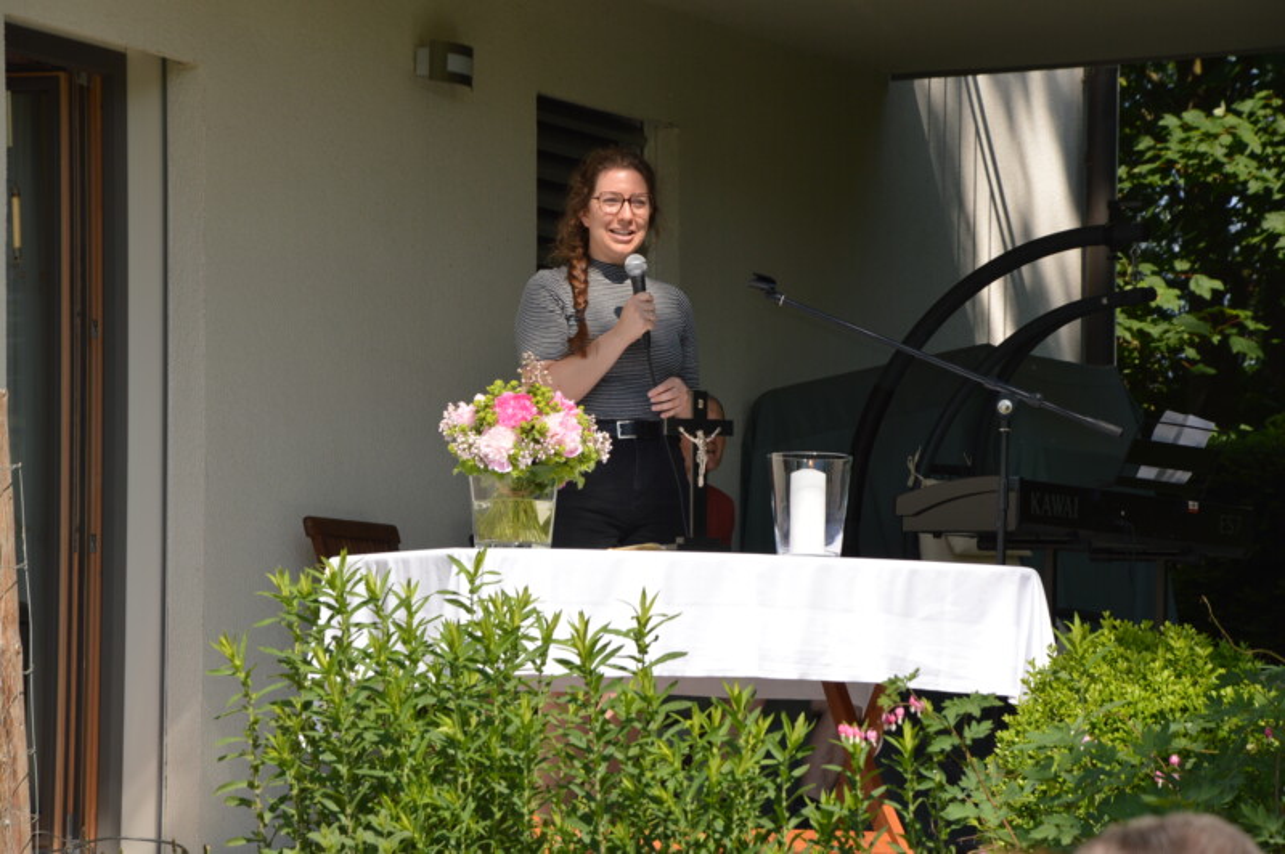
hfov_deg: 13.1
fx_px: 5617
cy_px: 427
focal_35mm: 158
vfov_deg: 8.7
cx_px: 642
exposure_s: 1/200
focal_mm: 105
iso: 100
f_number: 9
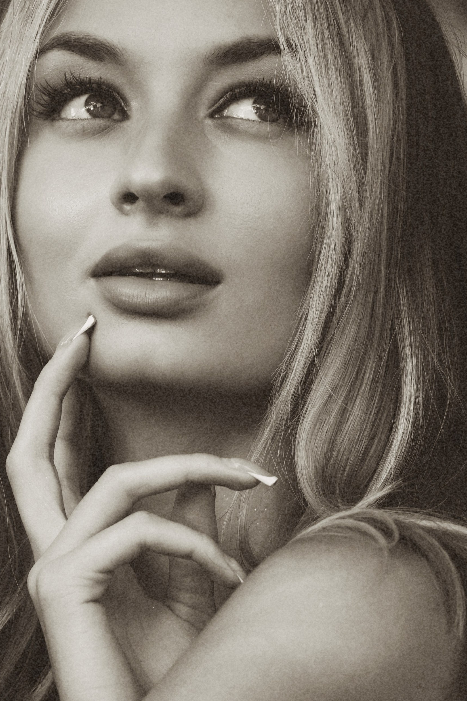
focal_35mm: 339
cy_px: 391
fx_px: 6596
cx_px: 153
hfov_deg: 4.1
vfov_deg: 6.1
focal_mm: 218
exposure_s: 1/250
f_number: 6.3
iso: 640
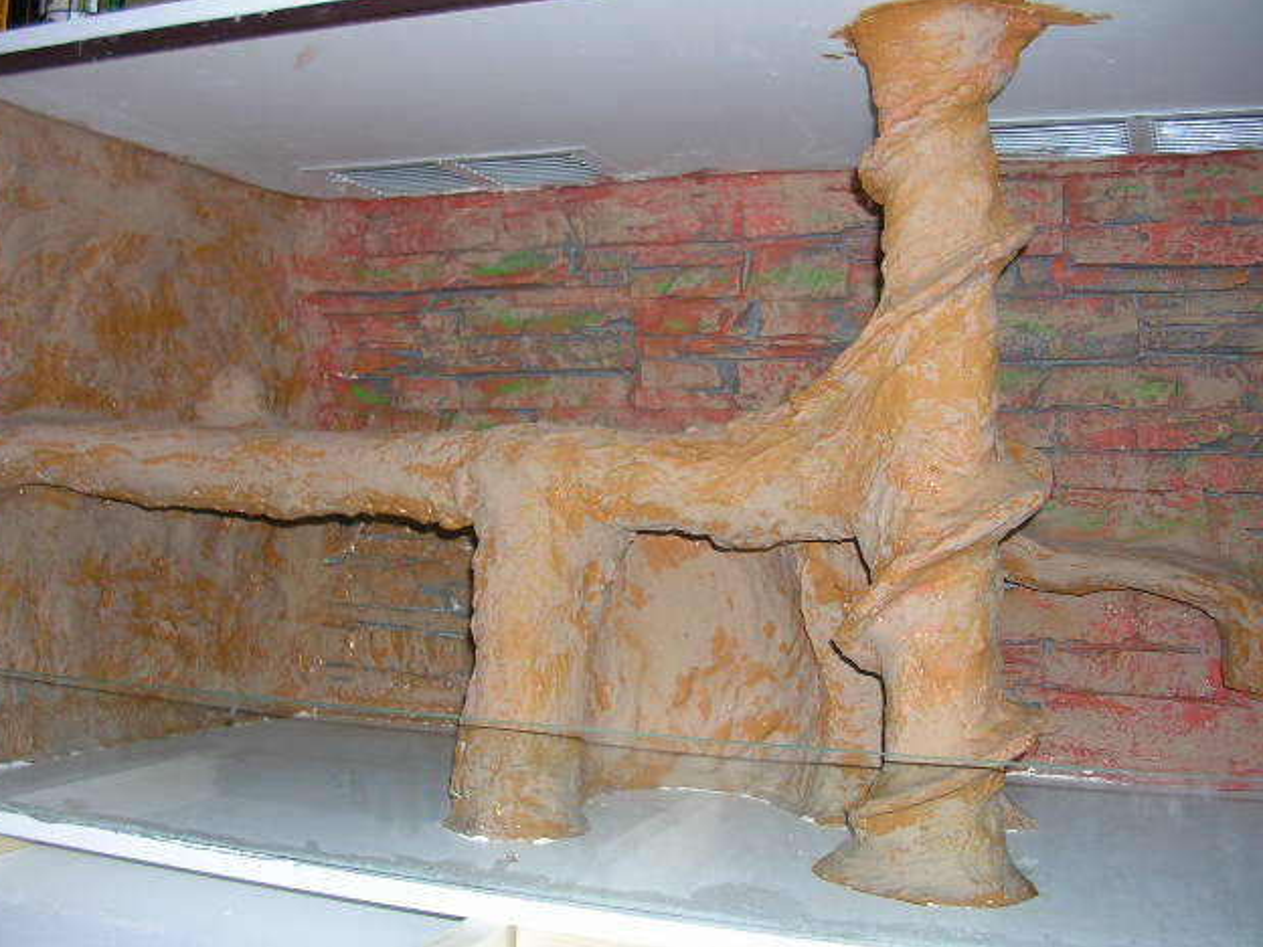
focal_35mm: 39
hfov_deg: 47.9
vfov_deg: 36.8
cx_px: 617
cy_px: 478
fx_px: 1423
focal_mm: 5.8
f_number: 2.8
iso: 50
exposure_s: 1/60.1
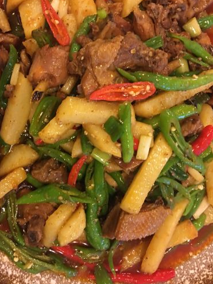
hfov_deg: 35.1
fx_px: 337
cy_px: 129
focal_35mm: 41
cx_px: 100
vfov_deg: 45.7
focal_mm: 4.15
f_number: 2.2
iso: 100
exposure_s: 1/8
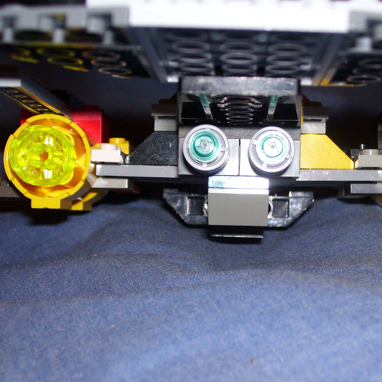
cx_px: 240
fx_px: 849
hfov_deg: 25.3
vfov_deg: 25.4
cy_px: 192
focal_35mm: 68
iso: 80
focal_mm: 9.4
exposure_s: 1/60
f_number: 3.4
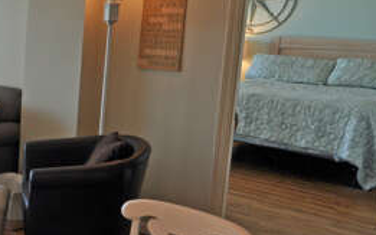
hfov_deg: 29.0
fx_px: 553
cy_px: 111
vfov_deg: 24.0
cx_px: -135
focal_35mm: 54
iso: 250
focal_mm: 12
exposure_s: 1/125
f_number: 5.6
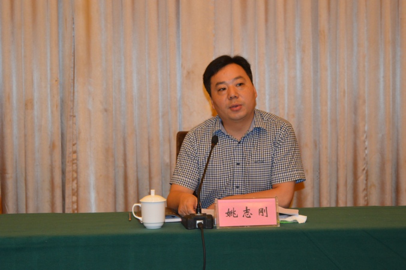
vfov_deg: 16.5
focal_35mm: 82
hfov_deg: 24.6
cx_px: 203
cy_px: 135
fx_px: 929
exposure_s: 1/60
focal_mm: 55
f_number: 5.6
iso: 1100
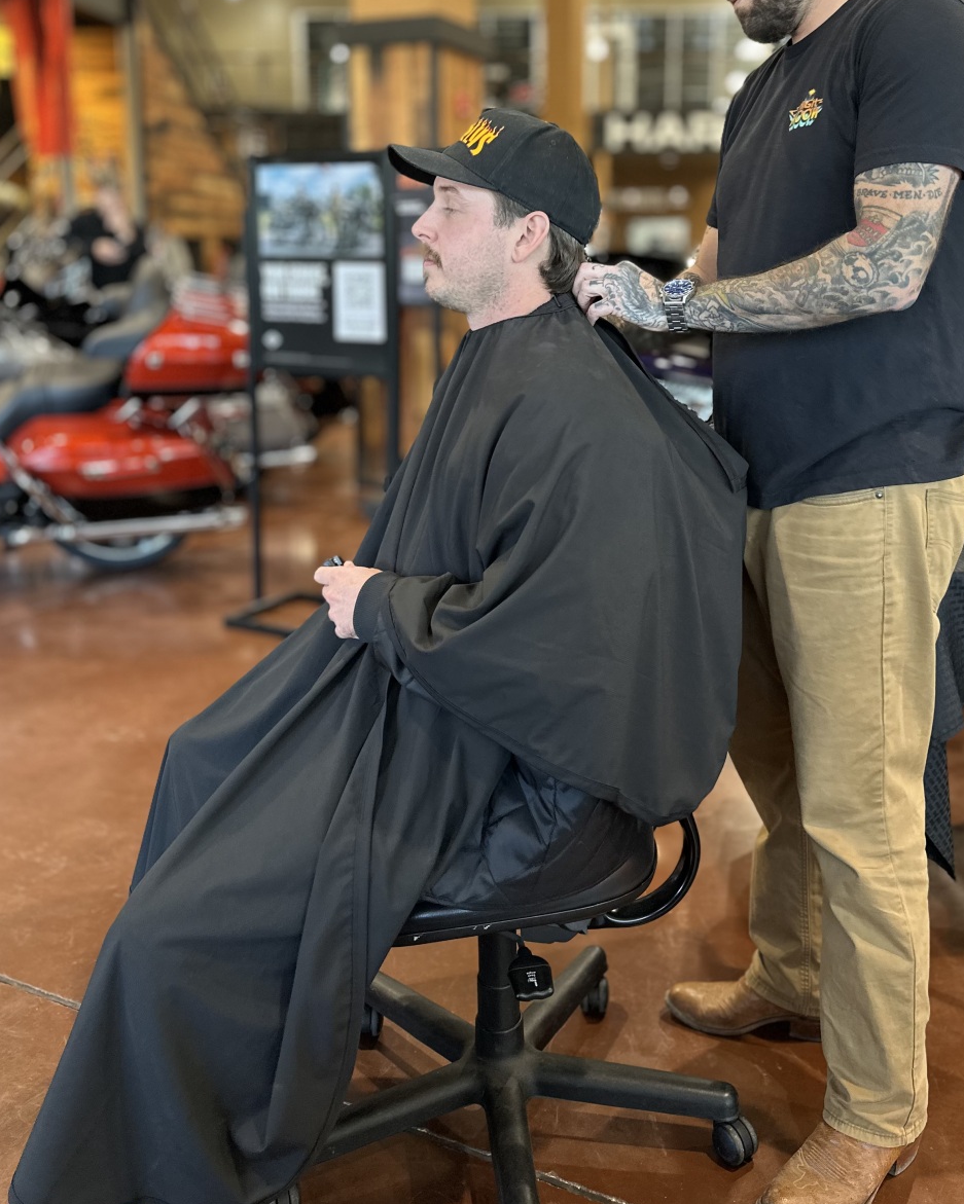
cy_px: 441
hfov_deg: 45.6
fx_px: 1141
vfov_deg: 54.9
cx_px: 568
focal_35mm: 32
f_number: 1.78
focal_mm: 6.86
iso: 160
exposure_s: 1/60
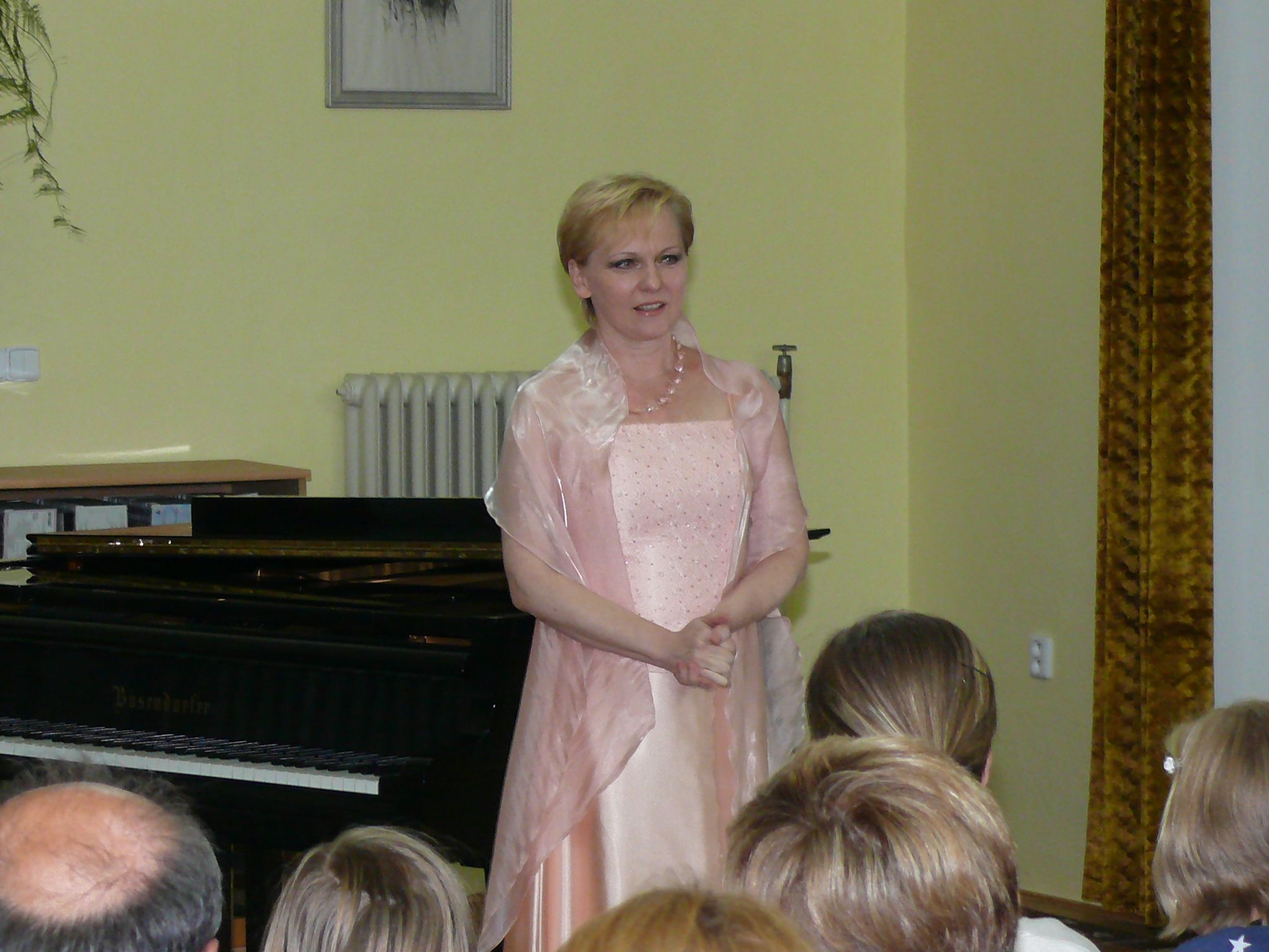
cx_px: 634
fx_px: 4362
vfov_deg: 12.5
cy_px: 476
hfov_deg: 16.6
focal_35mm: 119
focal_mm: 14.6
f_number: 3.2
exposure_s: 1/30
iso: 200
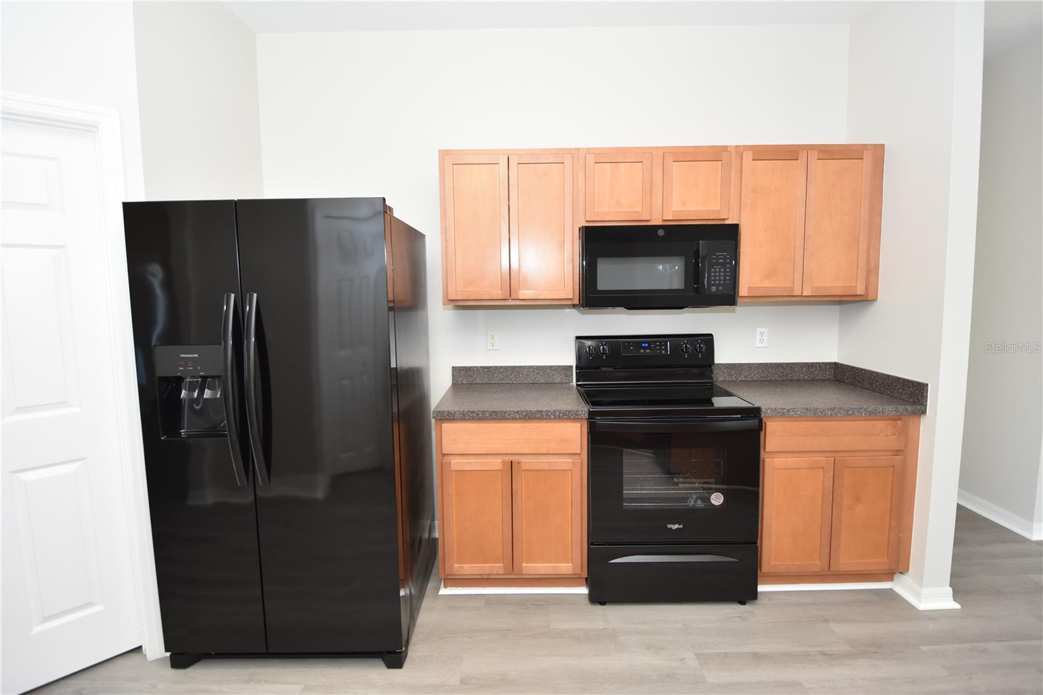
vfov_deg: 72.0
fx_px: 478
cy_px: 348
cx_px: 522
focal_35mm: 16
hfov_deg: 95.0
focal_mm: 11
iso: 500
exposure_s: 1/60
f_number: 4
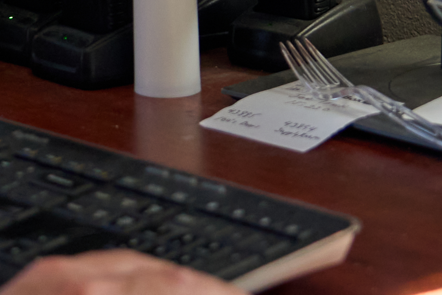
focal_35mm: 264
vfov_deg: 5.1
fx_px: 3242
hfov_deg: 7.6
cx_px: -238
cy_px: -323
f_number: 2.8
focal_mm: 45
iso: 640
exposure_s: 1/250
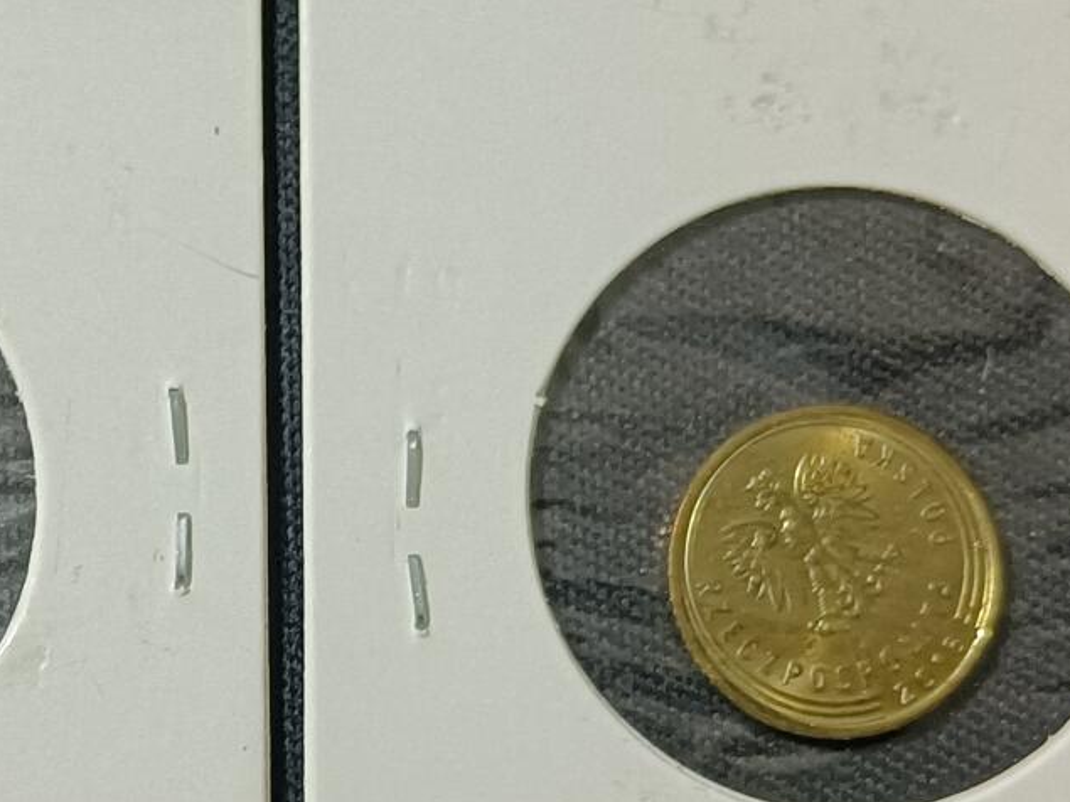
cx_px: 253
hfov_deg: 22.5
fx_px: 2658
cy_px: 546
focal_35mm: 86
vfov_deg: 17.1
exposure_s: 1/33.3
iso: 1470
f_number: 1.8
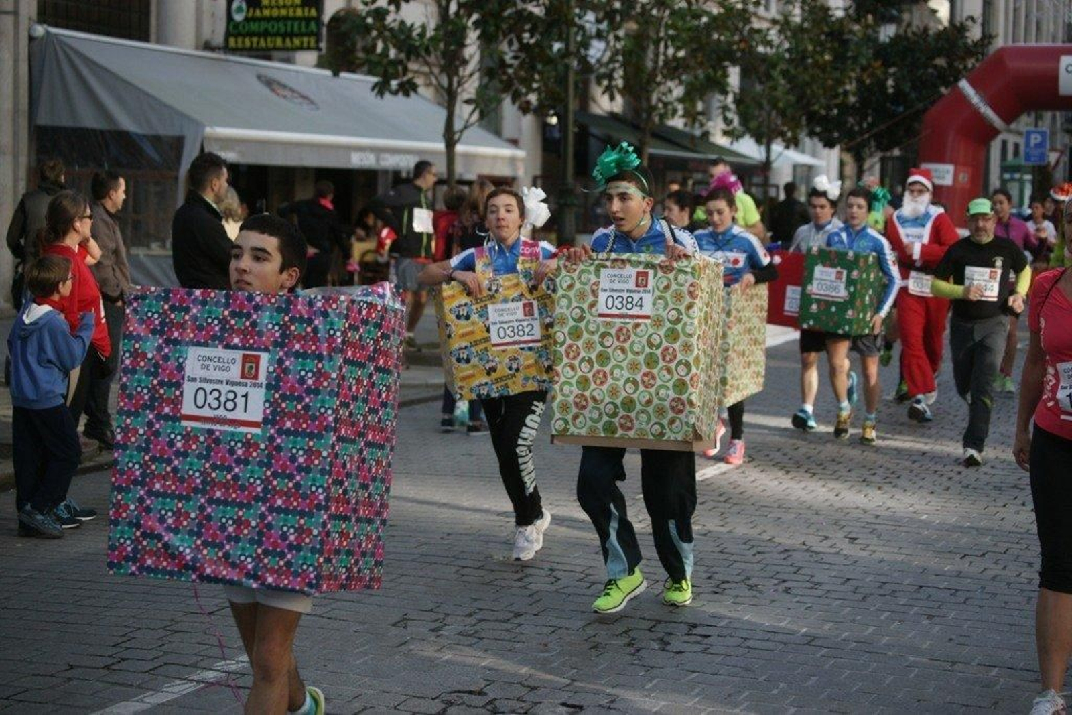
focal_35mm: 70
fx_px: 2084
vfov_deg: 19.5
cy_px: 358
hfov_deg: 28.8
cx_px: 536
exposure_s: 1/500
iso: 500
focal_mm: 70
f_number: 4
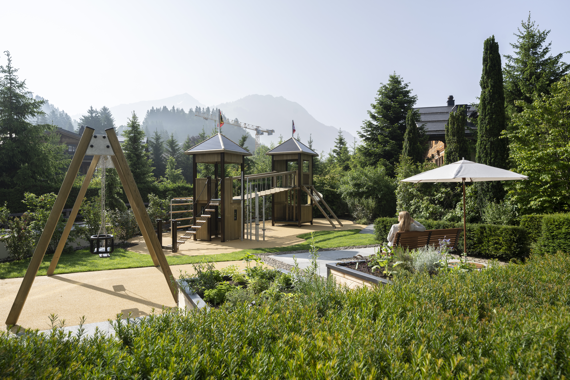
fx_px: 380
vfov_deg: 53.1
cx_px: 285
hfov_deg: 73.7
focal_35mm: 24
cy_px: 190
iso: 100
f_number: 8
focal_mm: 24
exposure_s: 1/320
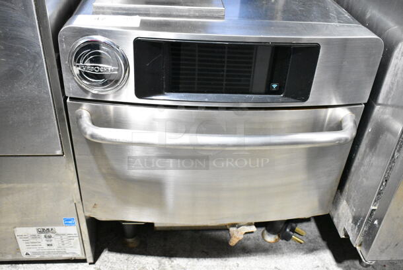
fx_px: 403
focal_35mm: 36
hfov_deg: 53.1
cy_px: 135
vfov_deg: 37.0
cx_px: 202
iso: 6400
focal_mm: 24
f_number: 5.6
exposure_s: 1/125
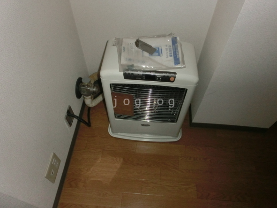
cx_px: 145
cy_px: 102
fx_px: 208
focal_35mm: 26
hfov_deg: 67.3
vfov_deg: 53.0
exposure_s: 1/250
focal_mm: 4.24
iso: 400
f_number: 3
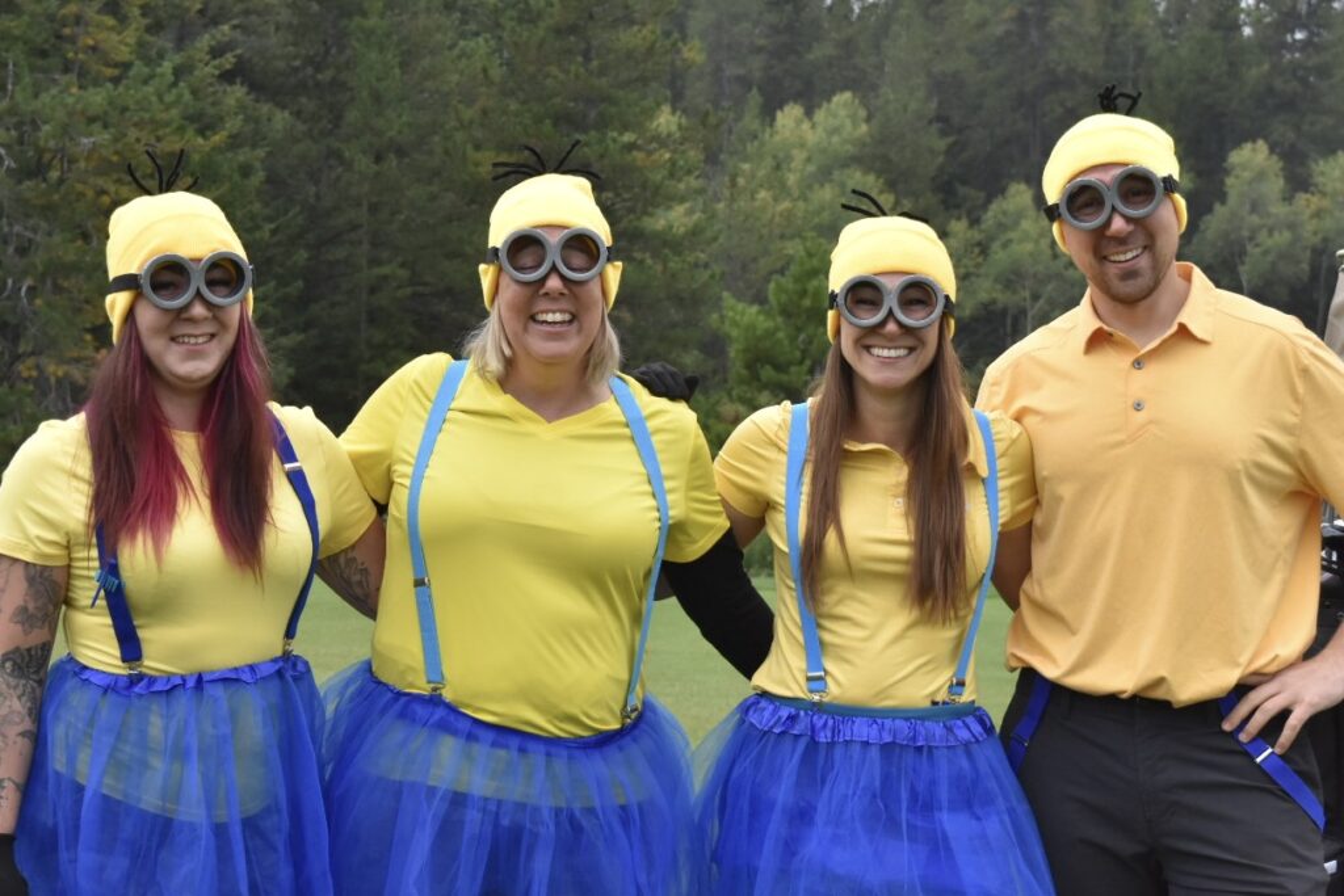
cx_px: 672
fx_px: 2128
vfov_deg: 23.8
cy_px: 448
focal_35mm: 57
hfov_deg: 35.0
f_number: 7.1
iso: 800
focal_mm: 38
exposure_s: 1/200
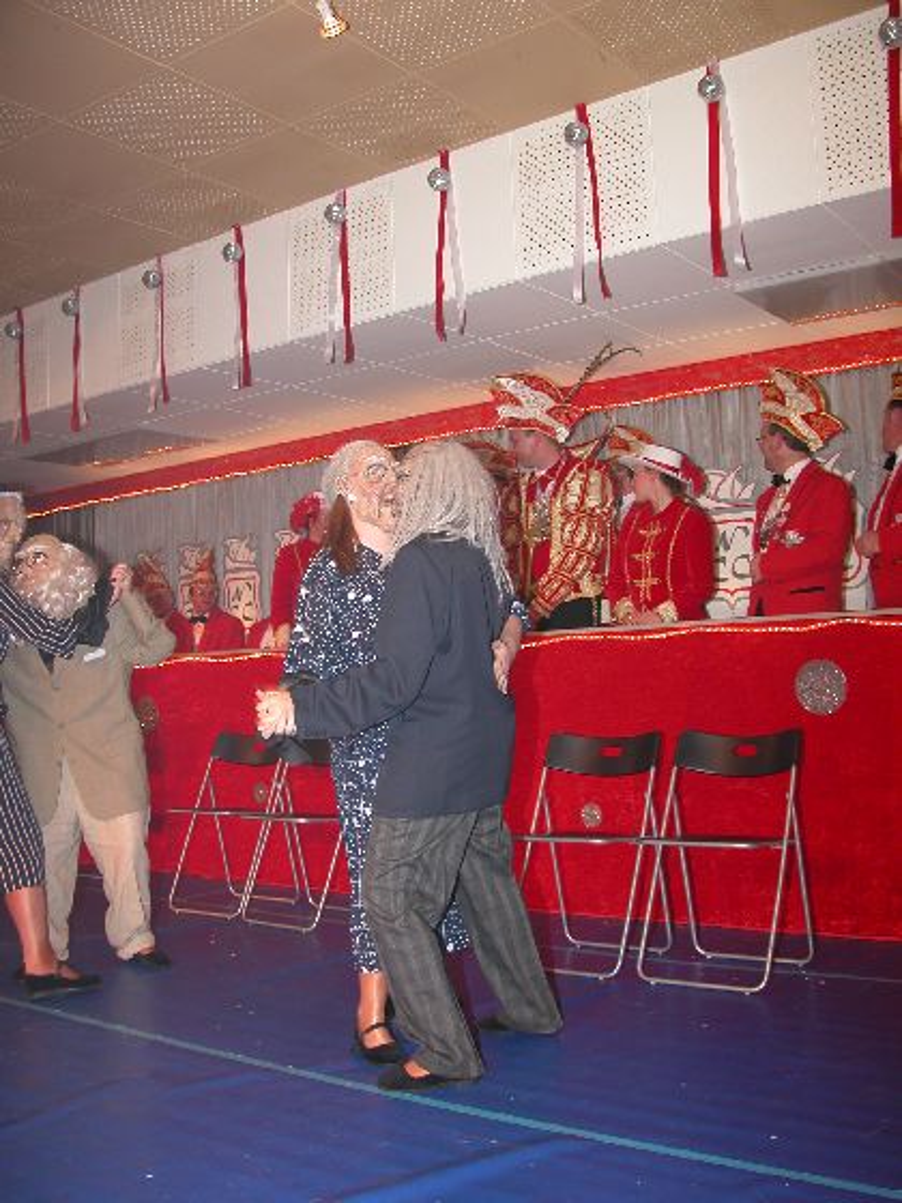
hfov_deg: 40.7
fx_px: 1216
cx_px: 451
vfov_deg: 52.6
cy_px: 602
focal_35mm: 35
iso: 100
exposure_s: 1/60
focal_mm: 8.9
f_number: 2.8
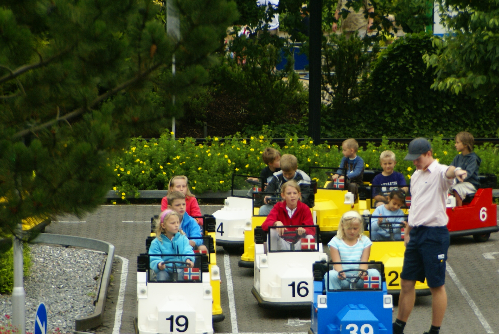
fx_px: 3298
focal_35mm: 238
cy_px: 236
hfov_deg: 8.6
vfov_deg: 5.8
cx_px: 329
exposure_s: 1/160
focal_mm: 105
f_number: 5.6
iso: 200
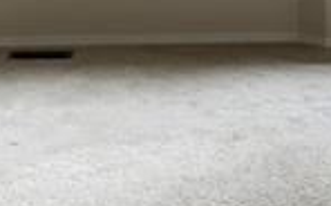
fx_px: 1198
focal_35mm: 133
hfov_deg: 15.7
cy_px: -196
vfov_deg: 9.2
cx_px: 179
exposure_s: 1/60
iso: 64
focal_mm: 3
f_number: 1.8
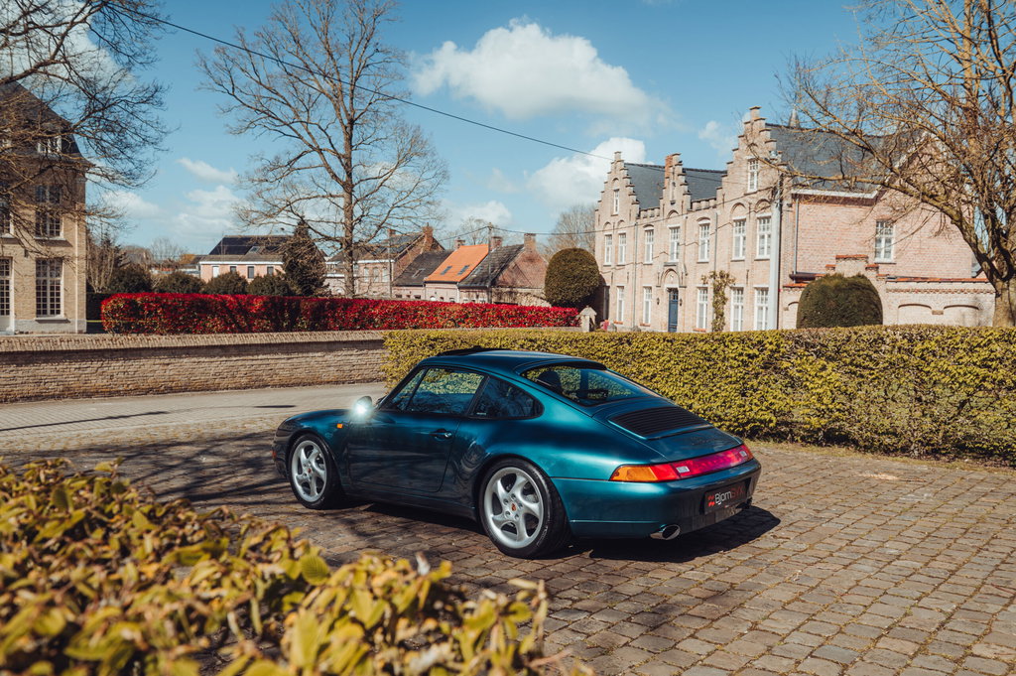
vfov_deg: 44.9
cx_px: 508
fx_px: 818
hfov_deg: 63.7
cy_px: 338
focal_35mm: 29
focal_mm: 29
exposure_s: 1/100
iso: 100
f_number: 7.1
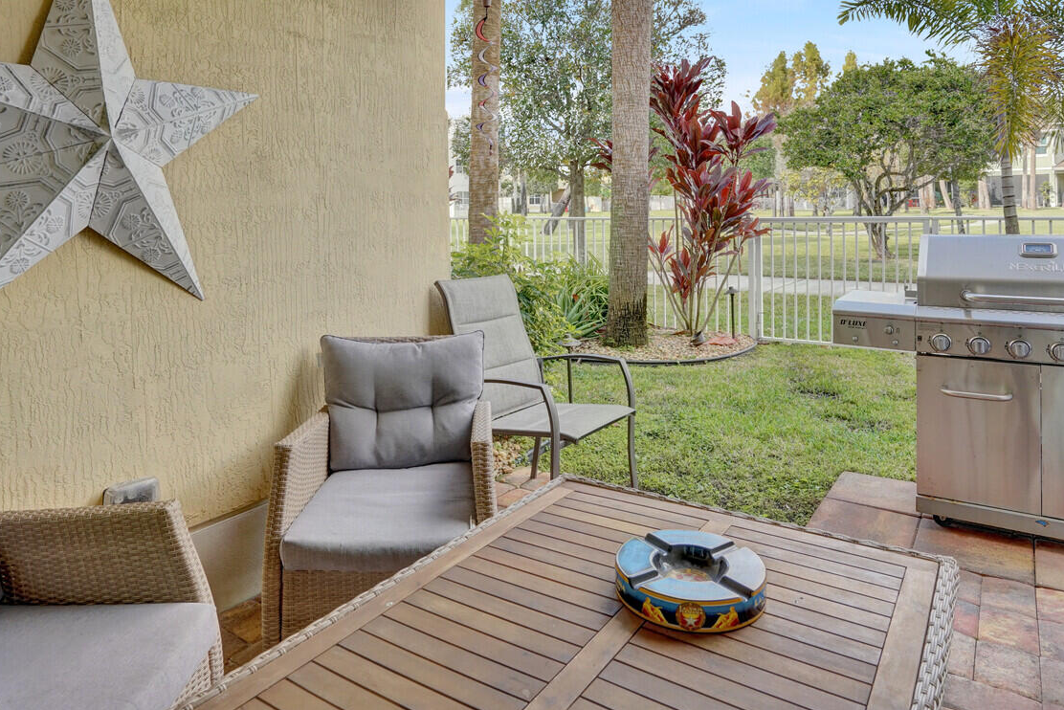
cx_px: 522
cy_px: 204
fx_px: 680
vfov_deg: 53.4
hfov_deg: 76.1
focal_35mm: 23
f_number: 8
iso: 800
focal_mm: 16
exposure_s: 1/320
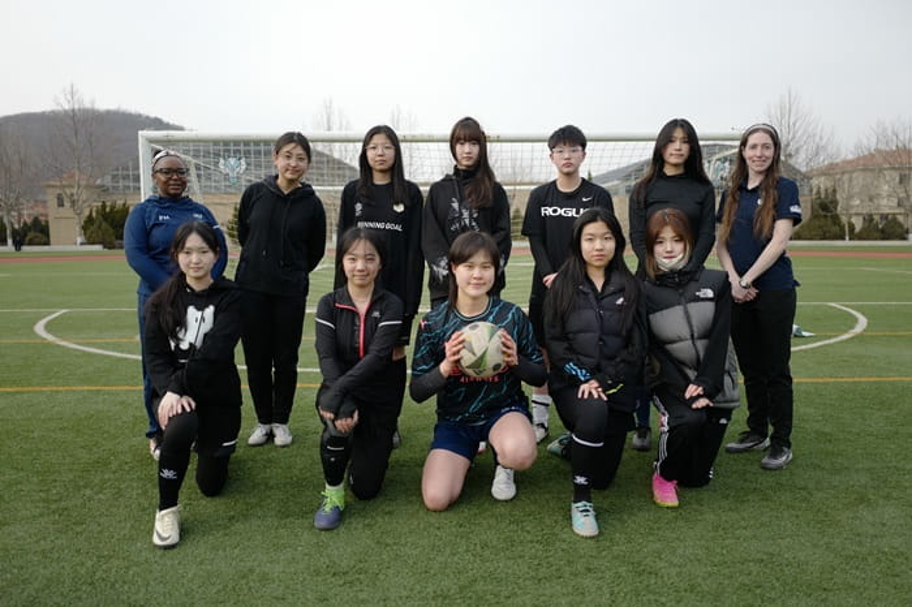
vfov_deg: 46.4
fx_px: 709
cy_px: 304
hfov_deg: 65.5
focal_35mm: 28
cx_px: 456
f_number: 1.7
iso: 400
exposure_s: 1/5000
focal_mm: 28
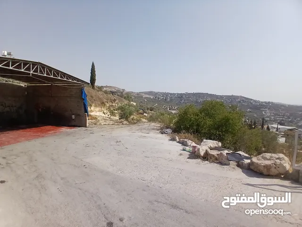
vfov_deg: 74.7
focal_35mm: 17
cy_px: 114
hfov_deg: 91.0
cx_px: 151
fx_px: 148
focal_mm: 1.4
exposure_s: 1/1664
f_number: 2.2
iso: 50
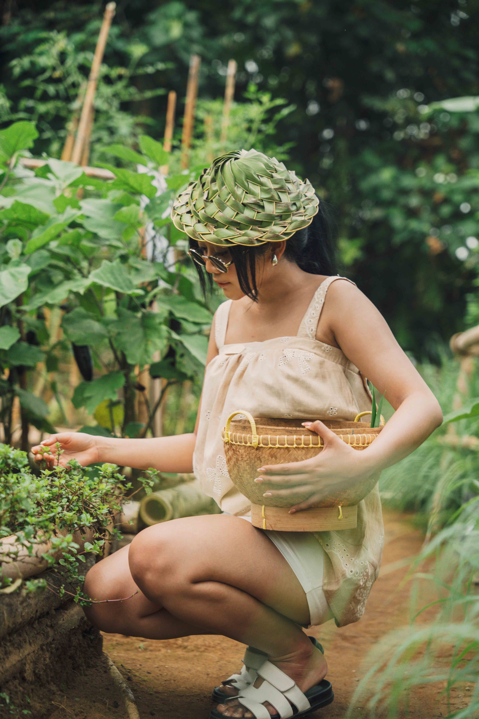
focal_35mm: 70
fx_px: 1397
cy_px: 360
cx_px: 240
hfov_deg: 19.5
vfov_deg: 28.8
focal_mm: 70
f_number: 3.2
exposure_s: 1/160
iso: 1250
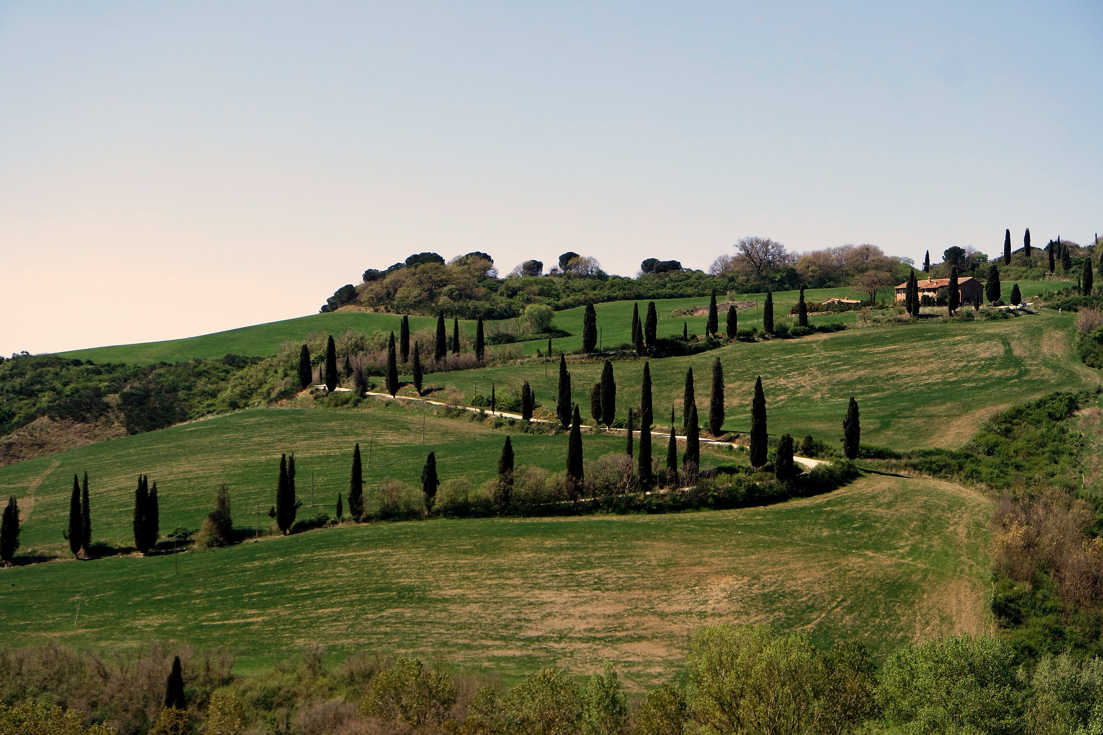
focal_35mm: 78
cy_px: 367
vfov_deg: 17.5
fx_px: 2389
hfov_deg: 26.0
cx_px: 554
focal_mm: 50
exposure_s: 1/250
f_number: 7.1
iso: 100
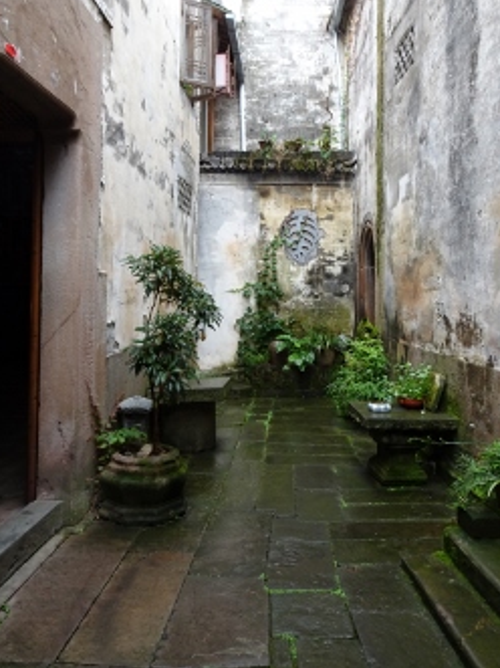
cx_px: 288
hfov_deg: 48.0
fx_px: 559
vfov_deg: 61.5
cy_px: 299
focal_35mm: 29
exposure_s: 1/40
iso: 80
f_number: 3.5
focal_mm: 4.1
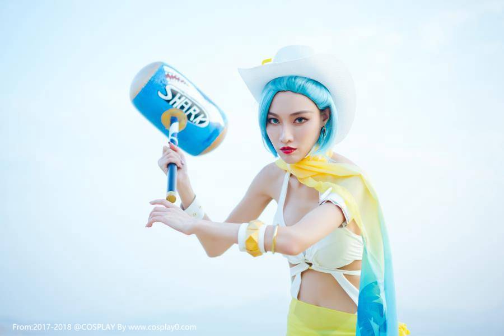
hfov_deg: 36.2
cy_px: 168
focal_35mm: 55
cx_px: 252
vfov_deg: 24.6
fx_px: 770
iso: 160
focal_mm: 55
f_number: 1.8
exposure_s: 1/1000
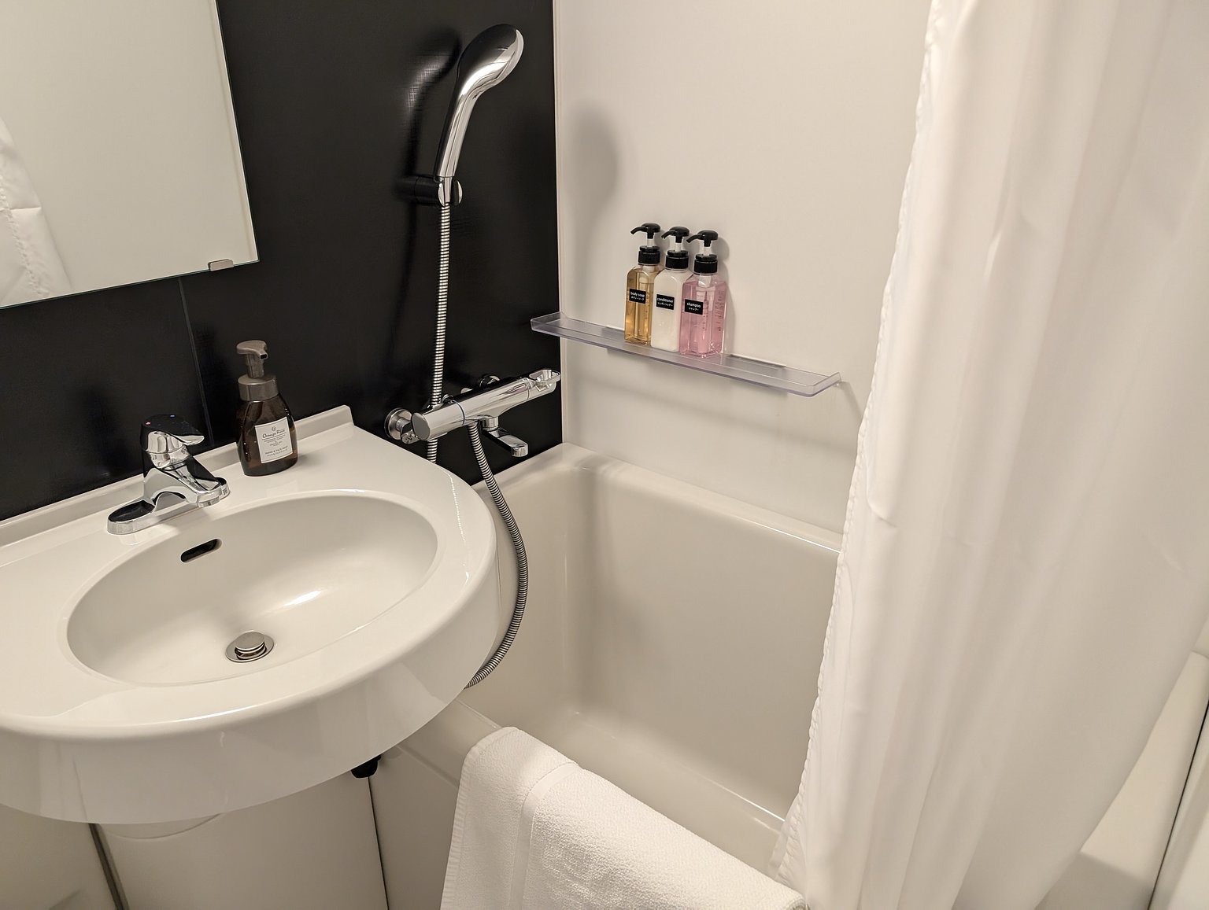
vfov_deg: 56.9
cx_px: 604
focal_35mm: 24
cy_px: 455
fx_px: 840
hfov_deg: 71.5
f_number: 1.68
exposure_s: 1/126
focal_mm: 6.9
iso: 594
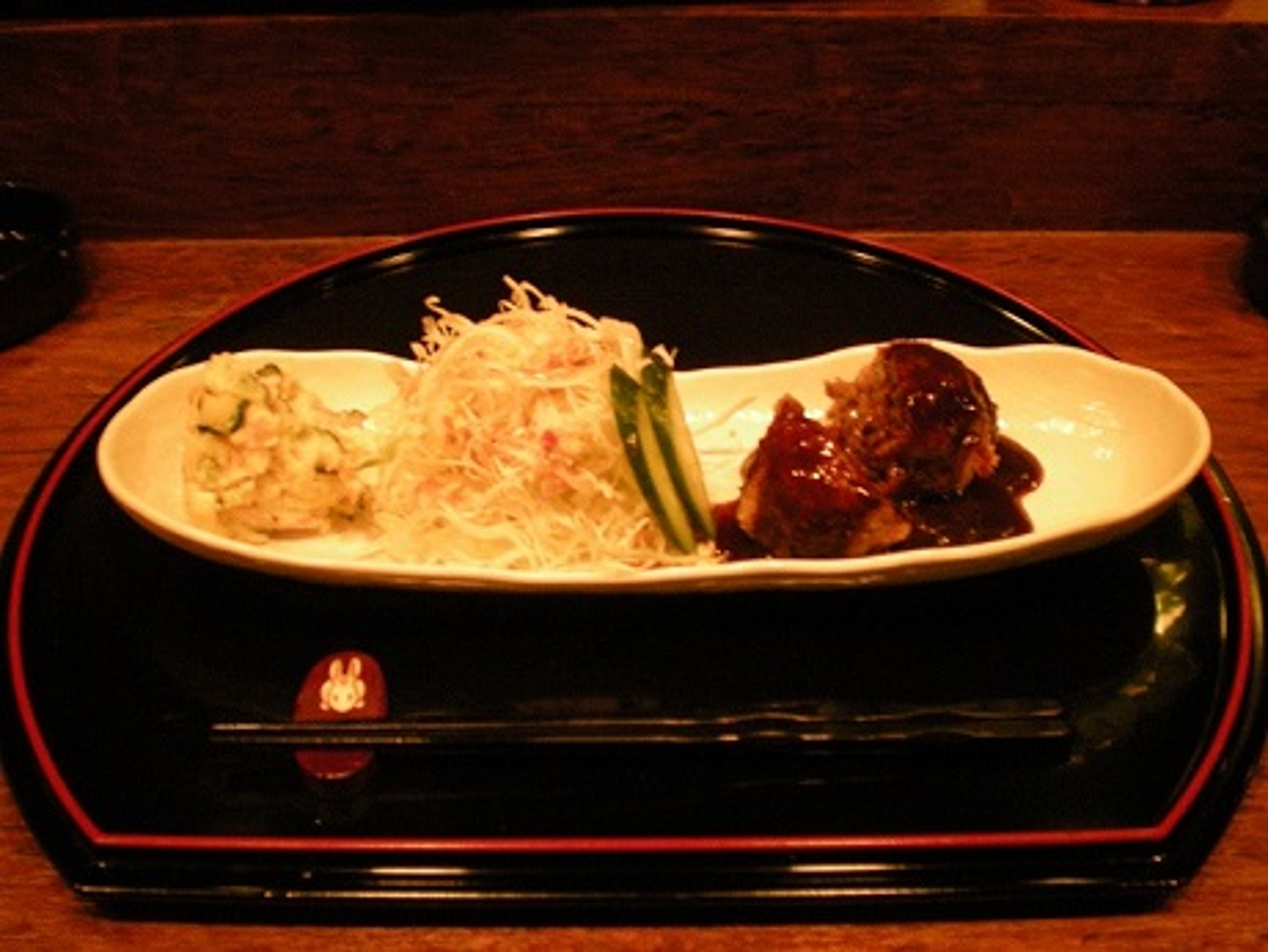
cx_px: 634
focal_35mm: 38
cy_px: 476
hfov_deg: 49.0
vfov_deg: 37.7
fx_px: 1392
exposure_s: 1/7.7
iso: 400
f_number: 3.1
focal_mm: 6.3
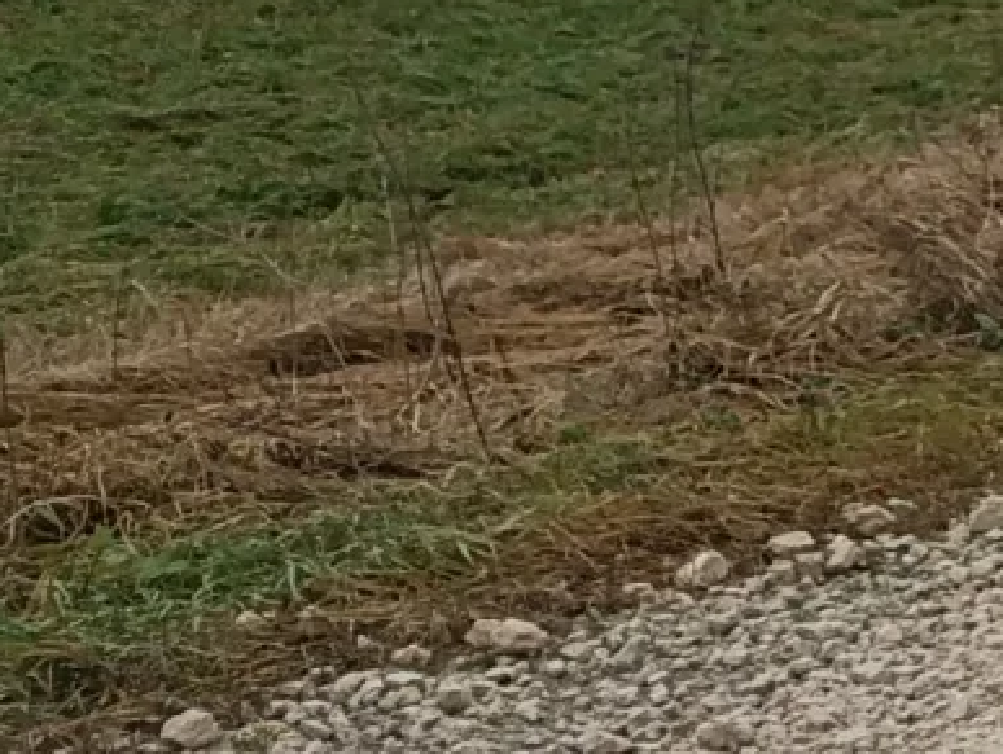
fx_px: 3596
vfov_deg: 11.9
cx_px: 2348
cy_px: 176
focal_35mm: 124
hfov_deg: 12.6
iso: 320
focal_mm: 4.71
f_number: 1.7
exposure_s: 1/100
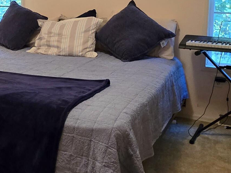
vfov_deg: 30.5
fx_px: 307
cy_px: 26
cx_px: 50
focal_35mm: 46
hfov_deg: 39.8
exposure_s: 1/60.2
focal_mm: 2.2
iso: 400
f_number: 2.2
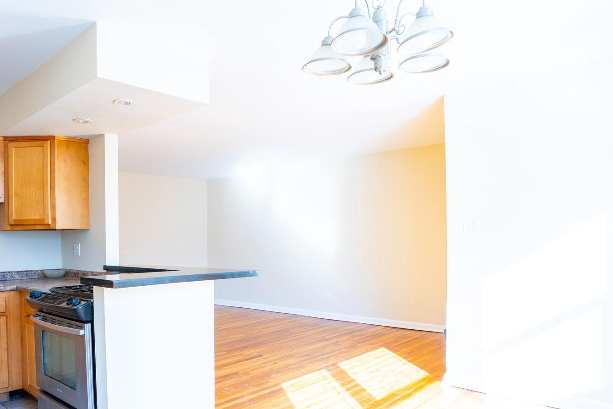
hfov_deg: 68.3
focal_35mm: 26
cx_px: 230
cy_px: 247
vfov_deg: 49.2
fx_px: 443
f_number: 7.1
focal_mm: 17
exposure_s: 1/40
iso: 400
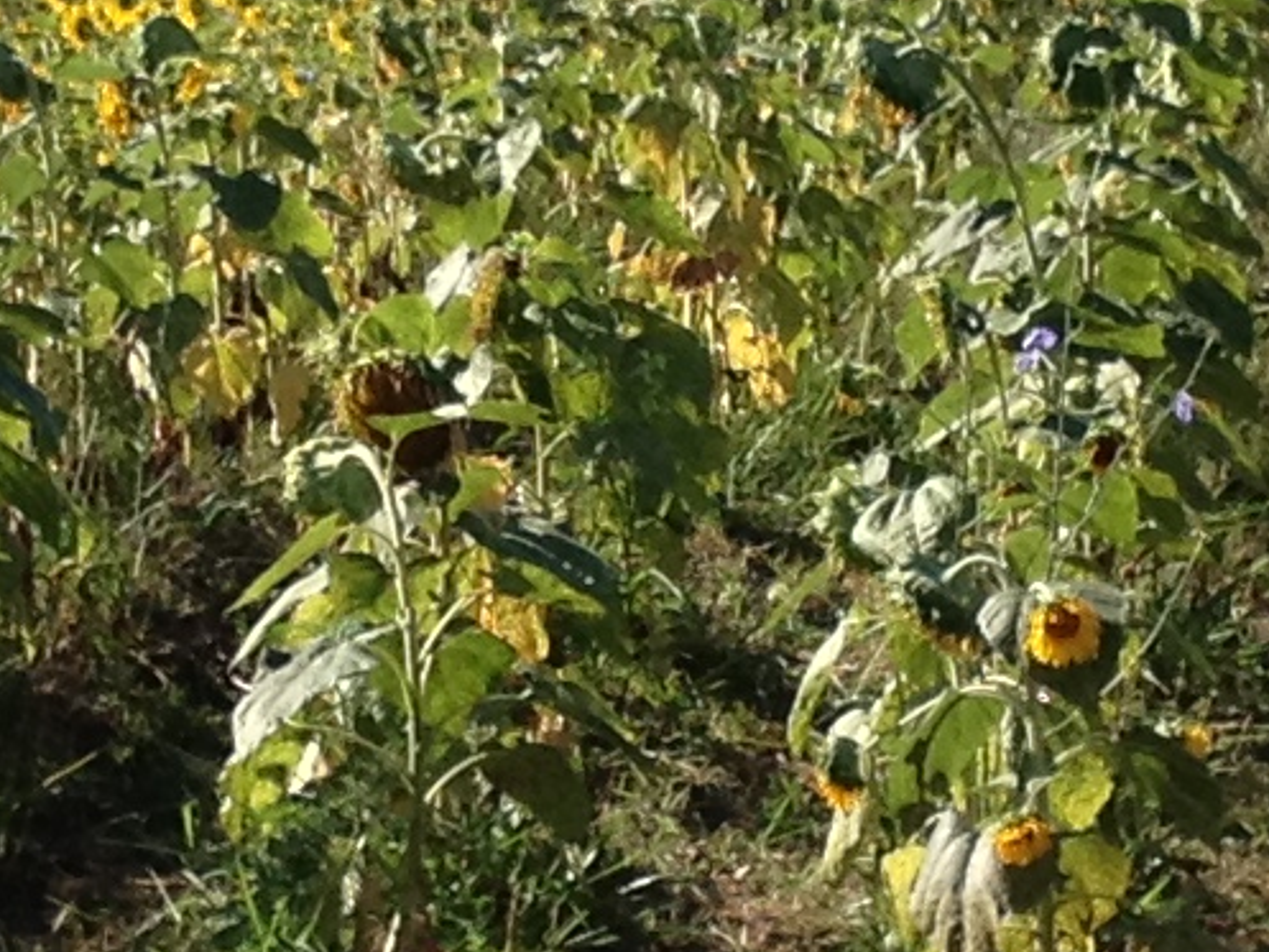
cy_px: 429
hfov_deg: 8.6
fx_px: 8434
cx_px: 582
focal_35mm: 230
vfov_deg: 6.5
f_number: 2.4
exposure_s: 1/1416
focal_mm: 4.28
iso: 64
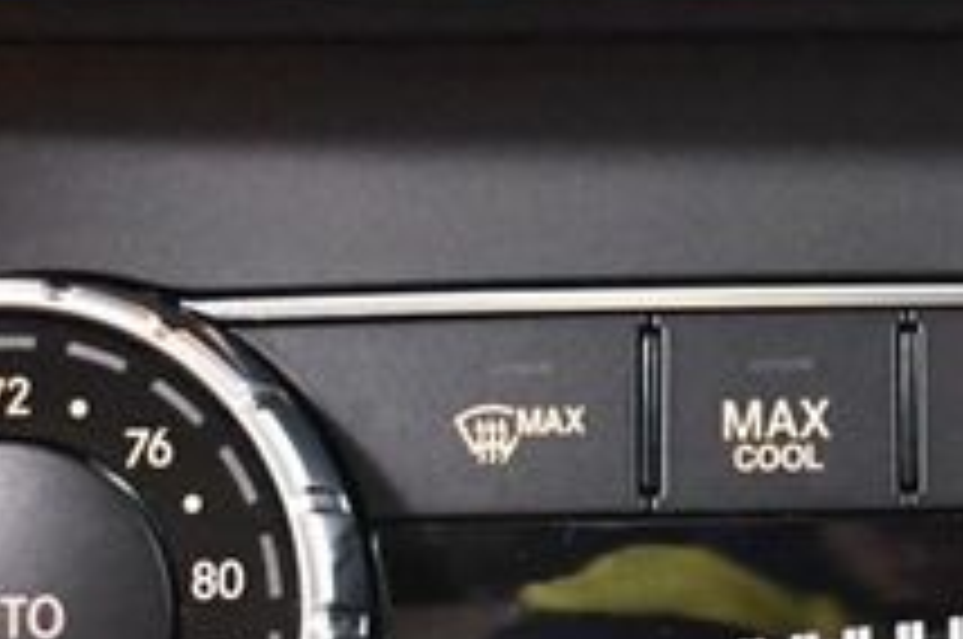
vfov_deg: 8.7
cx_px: 900
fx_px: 4167
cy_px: 612
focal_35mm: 156
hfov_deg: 13.1
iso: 8000
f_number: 4
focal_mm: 26
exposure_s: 1/60
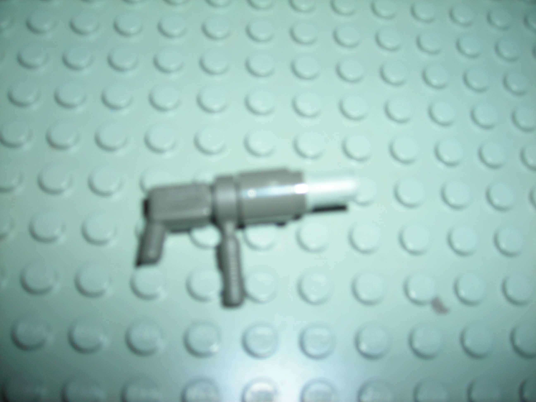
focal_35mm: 38
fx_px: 588
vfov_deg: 37.7
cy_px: 201
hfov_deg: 49.0
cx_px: 268
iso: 50
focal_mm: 6.3
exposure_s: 1/60.1
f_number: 3.2
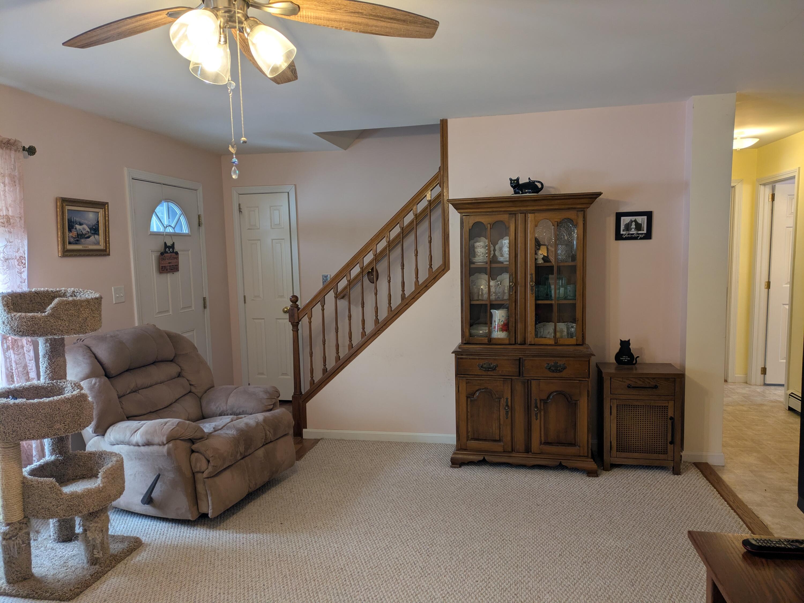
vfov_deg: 54.9
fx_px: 581
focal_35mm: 25
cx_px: 402
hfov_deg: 69.4
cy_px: 302
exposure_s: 1/60
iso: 72
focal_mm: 5.43
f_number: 1.89
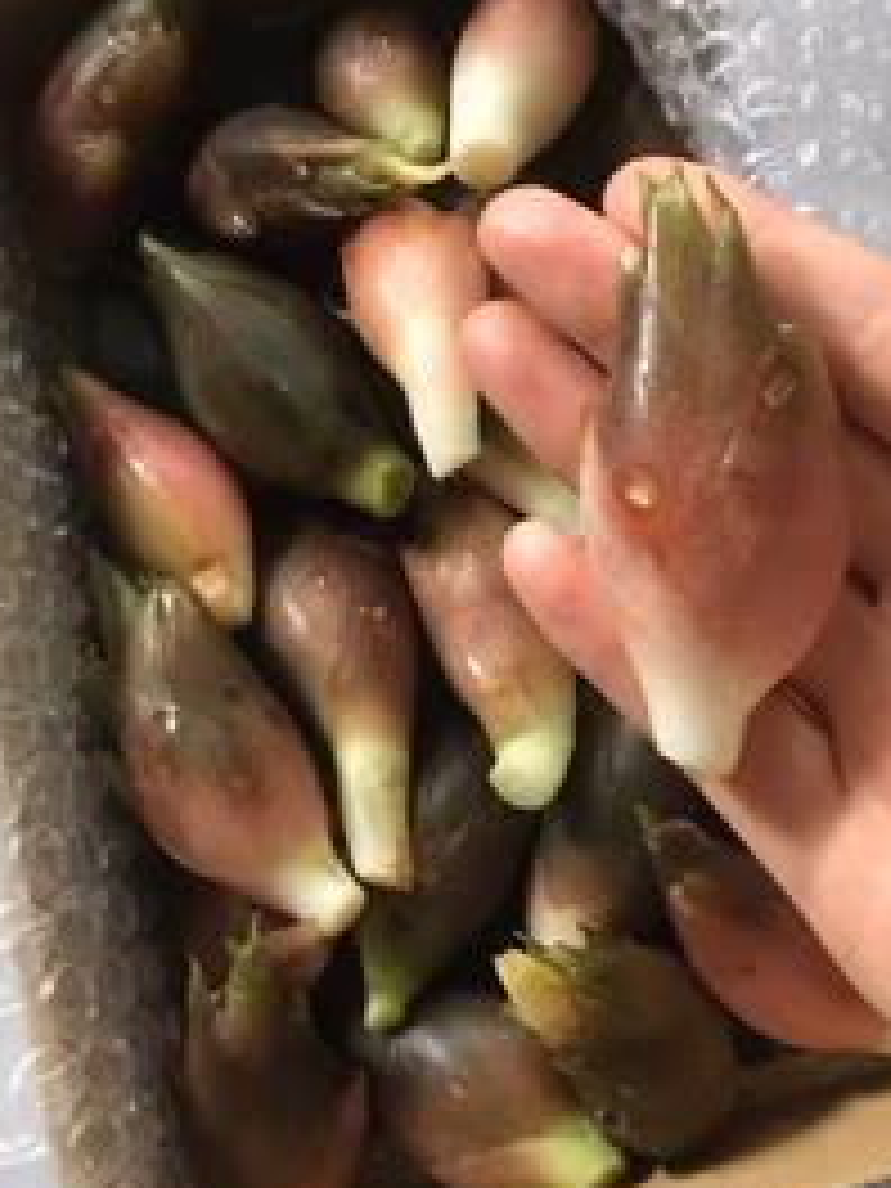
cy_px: 428
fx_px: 1510
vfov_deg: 42.5
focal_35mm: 44
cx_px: 531
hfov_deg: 32.8
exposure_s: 1/30
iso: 200
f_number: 2.2
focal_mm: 4.15
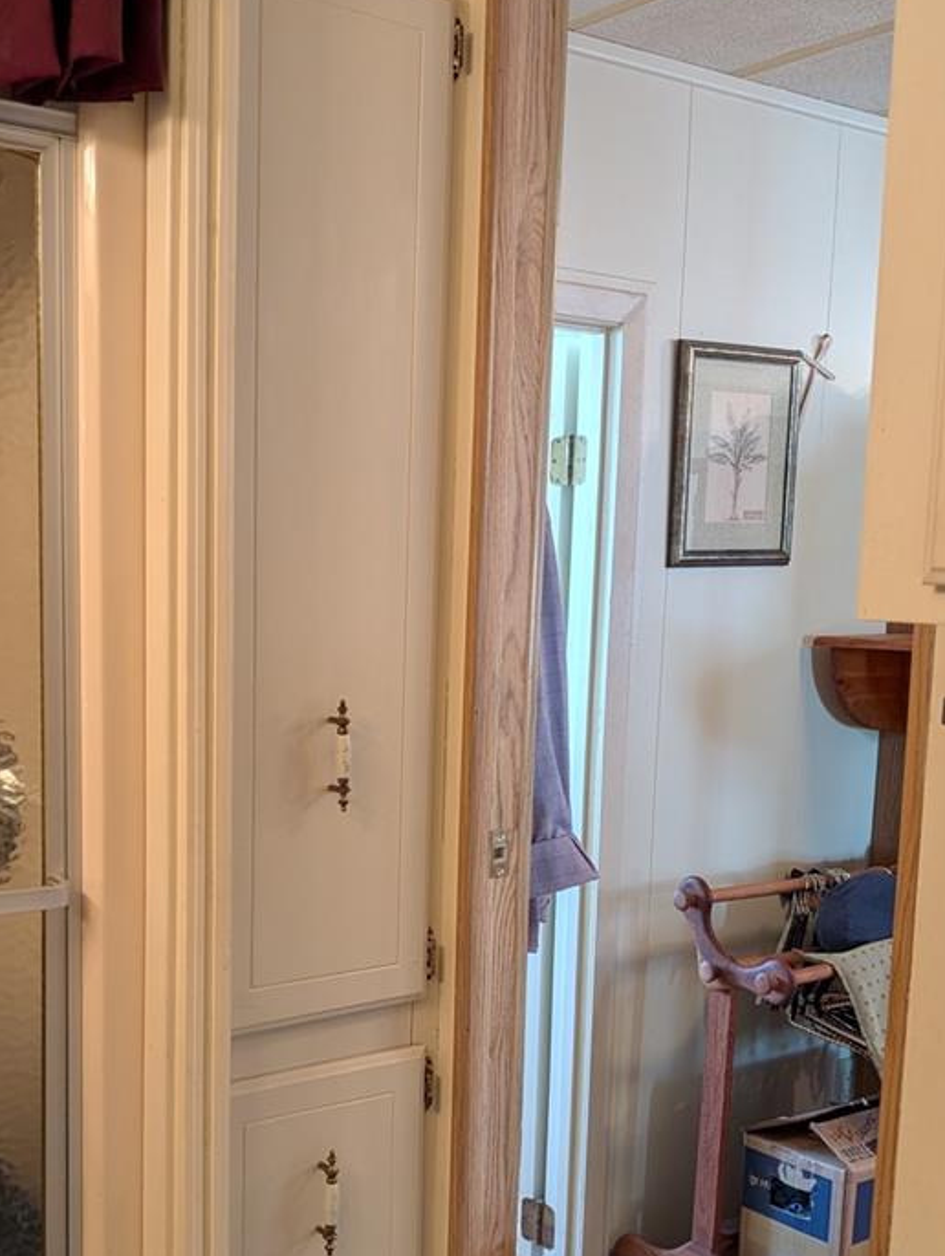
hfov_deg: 34.2
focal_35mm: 42
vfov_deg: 44.3
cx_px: 358
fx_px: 1526
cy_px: 809
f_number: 1.68
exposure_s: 1/60
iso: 51
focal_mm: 6.9
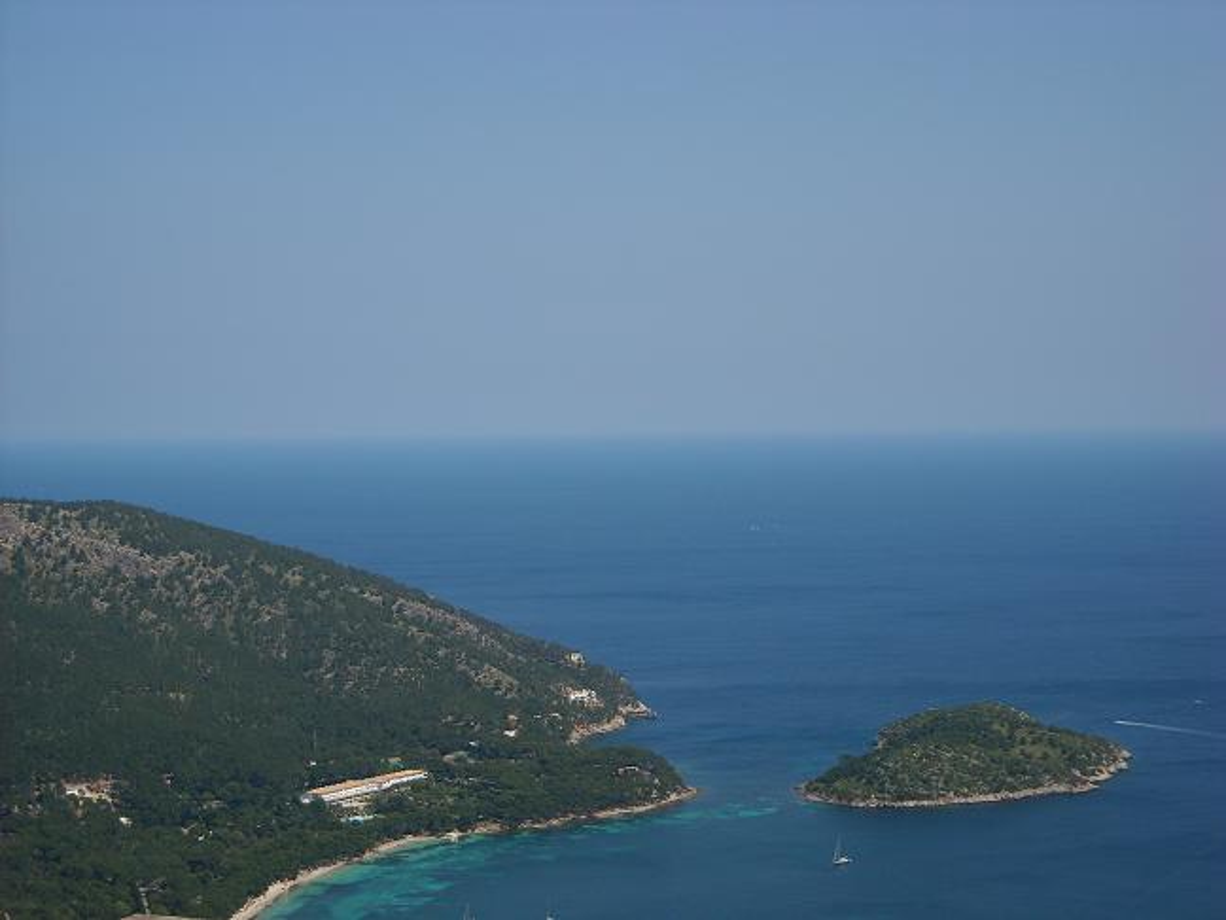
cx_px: 613
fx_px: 2692
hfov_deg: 25.7
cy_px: 460
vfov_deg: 19.4
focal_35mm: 76
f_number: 3.9
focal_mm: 12.3
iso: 64
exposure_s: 1/957
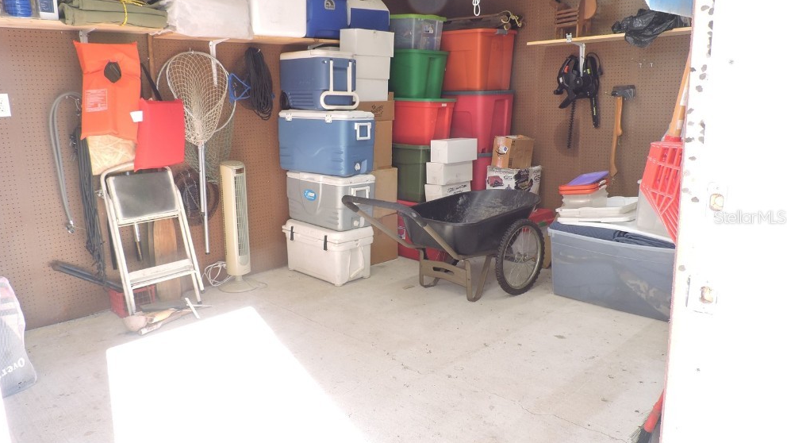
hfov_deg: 69.8
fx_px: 563
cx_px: 383
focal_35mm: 27
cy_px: 217
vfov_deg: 42.9
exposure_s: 1/60
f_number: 3
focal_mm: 4.3
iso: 100
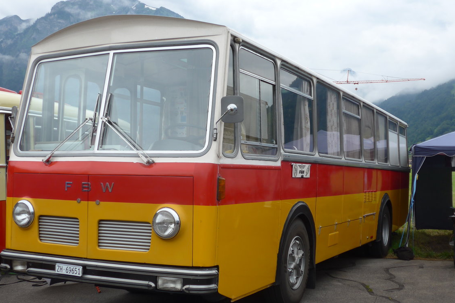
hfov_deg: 40.3
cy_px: 155
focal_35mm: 49
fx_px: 619
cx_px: 216
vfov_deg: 27.5
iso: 80
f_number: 2.8
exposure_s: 1/500
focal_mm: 9
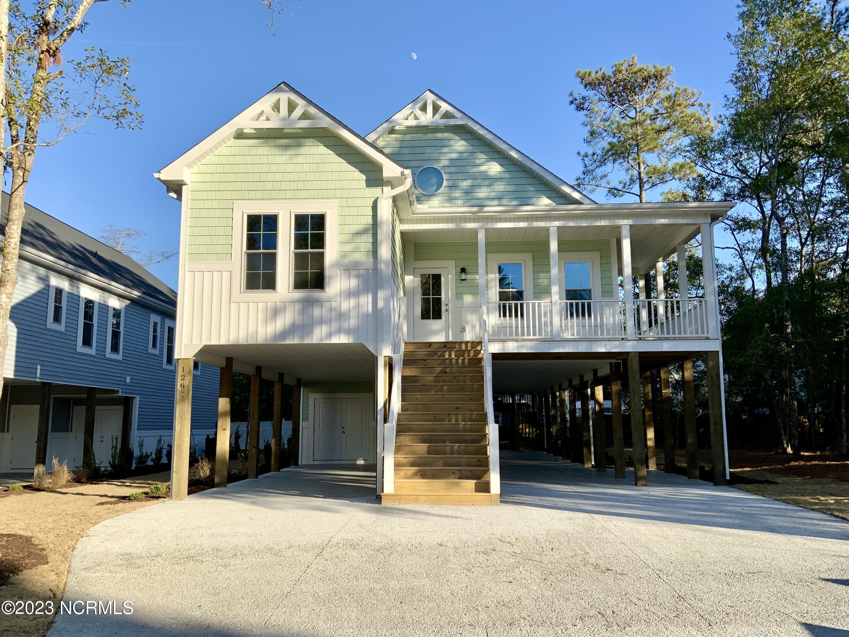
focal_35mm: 29
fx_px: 711
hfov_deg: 61.7
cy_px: 318
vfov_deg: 48.2
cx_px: 424
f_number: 1.8
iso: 16
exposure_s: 1/1451
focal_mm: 3
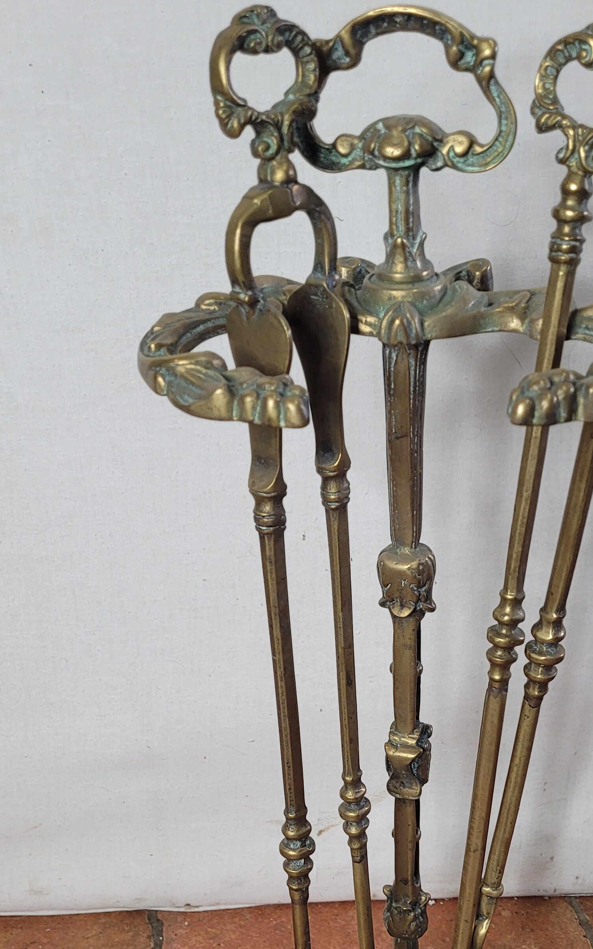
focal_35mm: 46
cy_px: 698
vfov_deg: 42.3
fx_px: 1189
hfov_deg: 27.9
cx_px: 362
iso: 100
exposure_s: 1/100
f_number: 1.8
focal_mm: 5.4
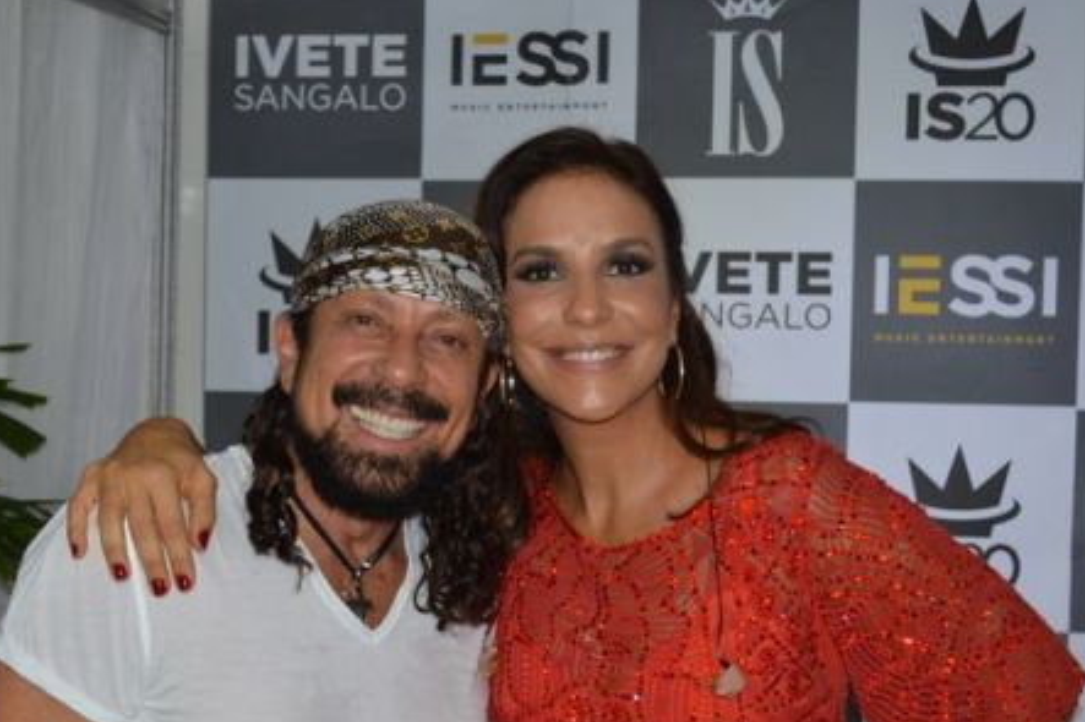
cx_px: 478
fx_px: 1958
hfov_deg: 30.9
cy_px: 509
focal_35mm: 65
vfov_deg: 20.8
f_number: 4.5
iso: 400
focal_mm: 30
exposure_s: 1/100
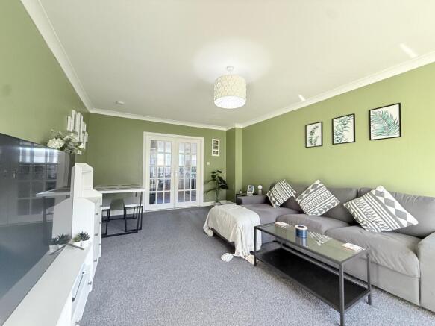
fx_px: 176
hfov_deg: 102.1
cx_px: 218
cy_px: 163
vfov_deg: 85.7
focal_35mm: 14
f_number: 2.2
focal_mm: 2.22
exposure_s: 1/99
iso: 200
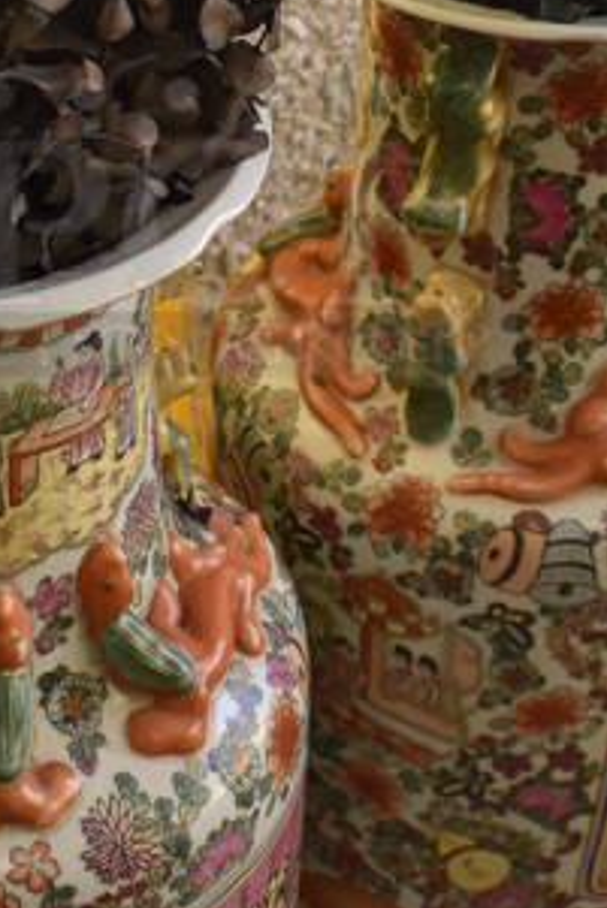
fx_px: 2071
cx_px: 181
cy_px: 219
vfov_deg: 24.5
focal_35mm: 82
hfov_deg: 16.6
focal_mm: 18
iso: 720
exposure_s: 1/250
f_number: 3.5
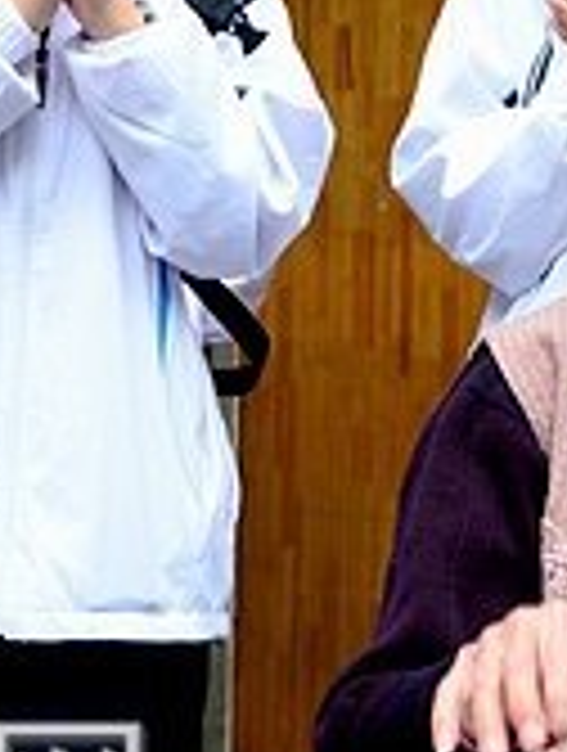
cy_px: 124
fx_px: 3372
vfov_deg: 12.6
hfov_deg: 9.5
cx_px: 630
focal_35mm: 155
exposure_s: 1/60
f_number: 4.2
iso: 400
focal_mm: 30
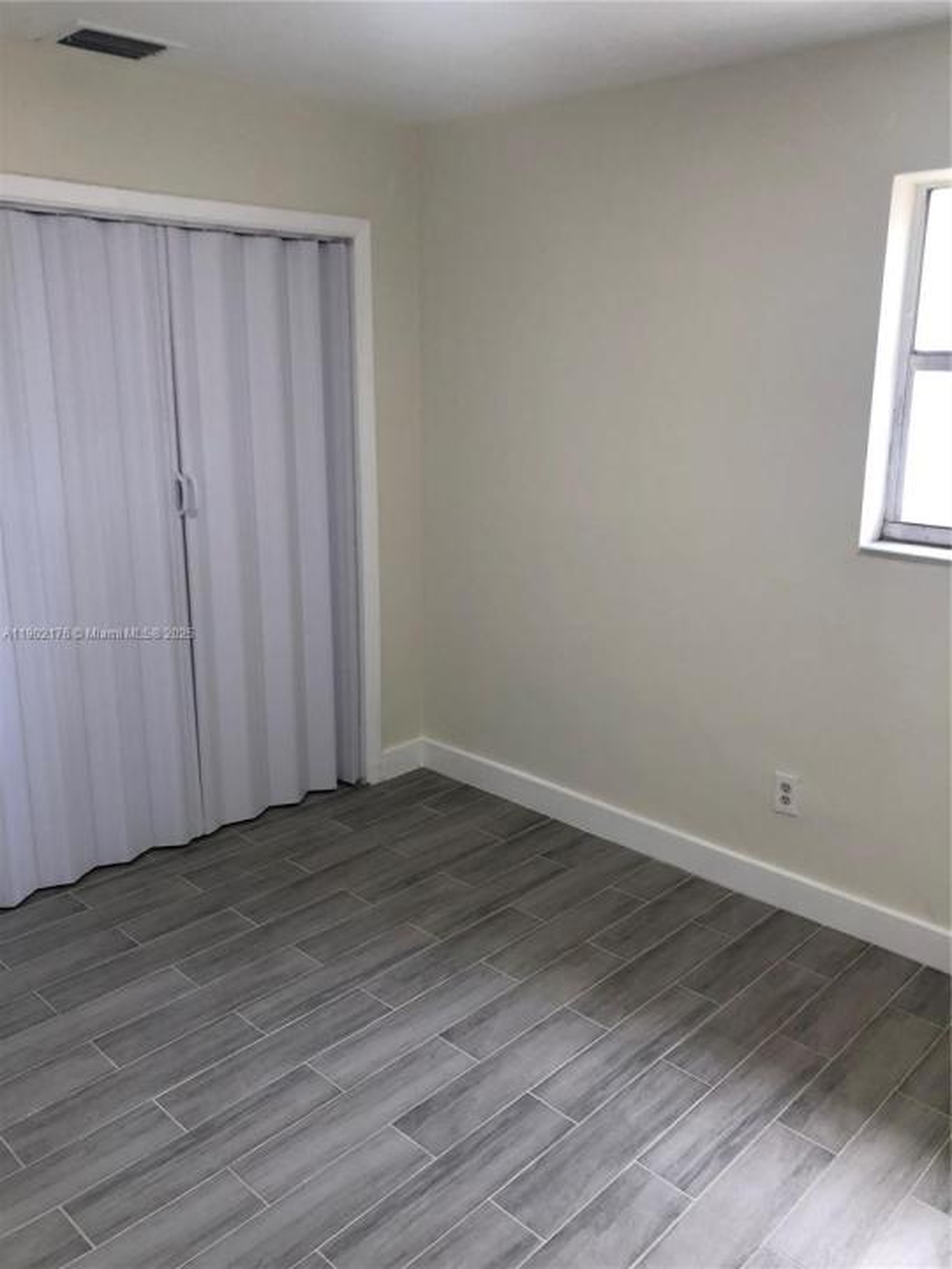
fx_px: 1027
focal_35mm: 28
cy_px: 634
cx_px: 476
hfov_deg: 49.7
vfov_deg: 63.4
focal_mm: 3.99
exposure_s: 1/40
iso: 25
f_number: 1.8
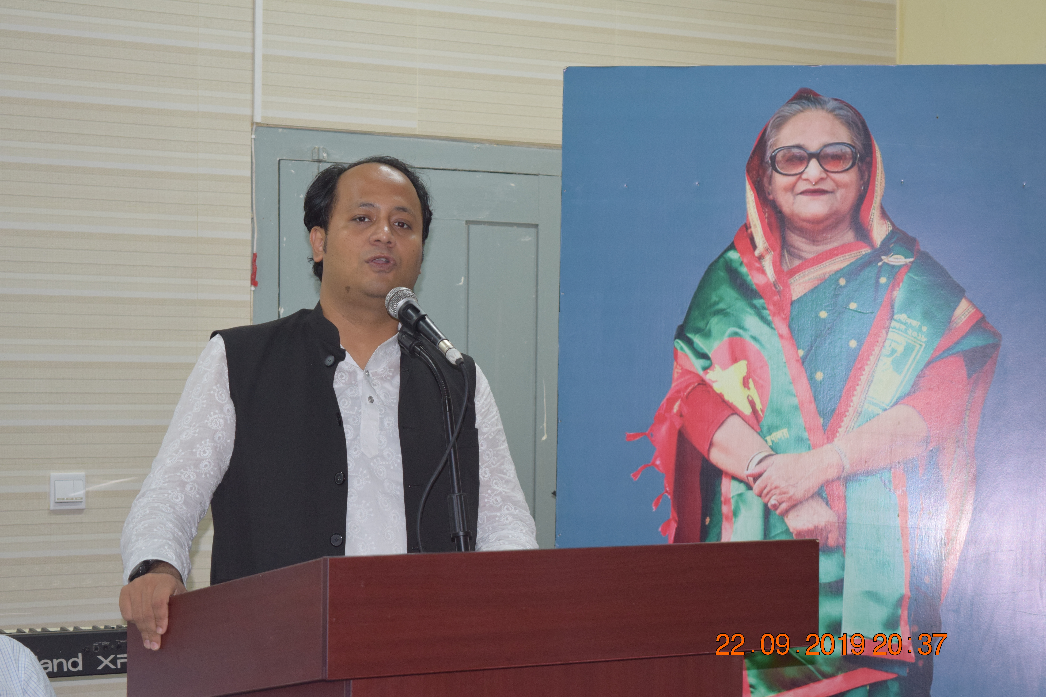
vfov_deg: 16.6
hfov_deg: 24.6
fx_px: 2397
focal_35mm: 82
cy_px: 348
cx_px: 523
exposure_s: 1/60
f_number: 5.6
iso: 1000
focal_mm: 55
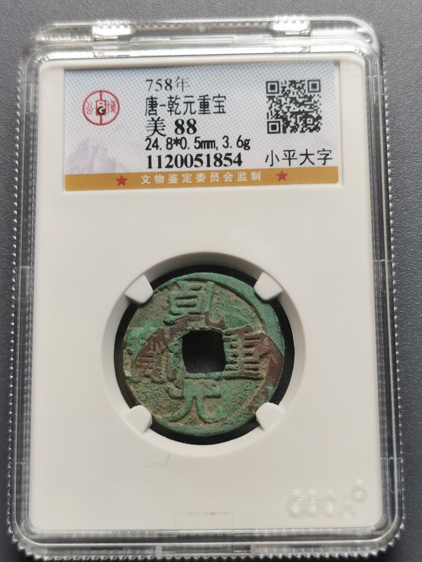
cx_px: 211
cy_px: 281
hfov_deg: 22.6
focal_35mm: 65
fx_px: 1057
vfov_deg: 29.8
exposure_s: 1/283
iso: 50
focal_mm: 5.56
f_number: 1.6
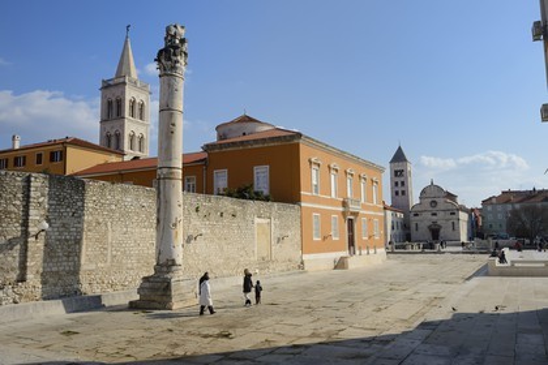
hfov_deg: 58.7
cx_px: 274
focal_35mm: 32
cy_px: 182
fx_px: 487
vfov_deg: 41.1
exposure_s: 1/250
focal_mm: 32
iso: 200
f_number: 14
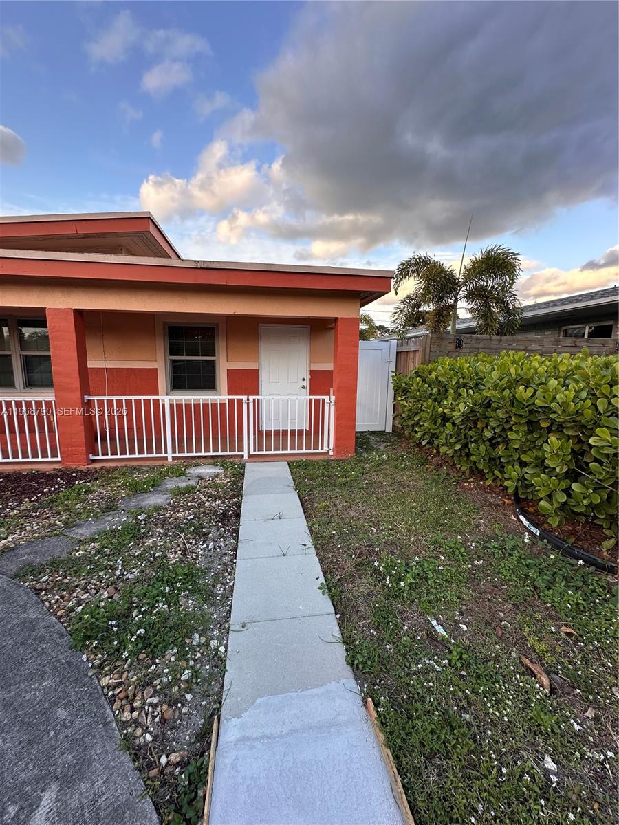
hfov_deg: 85.7
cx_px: 310
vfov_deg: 102.1
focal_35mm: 14
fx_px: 334
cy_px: 412
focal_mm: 2.22
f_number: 2.2
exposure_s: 1/186
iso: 40
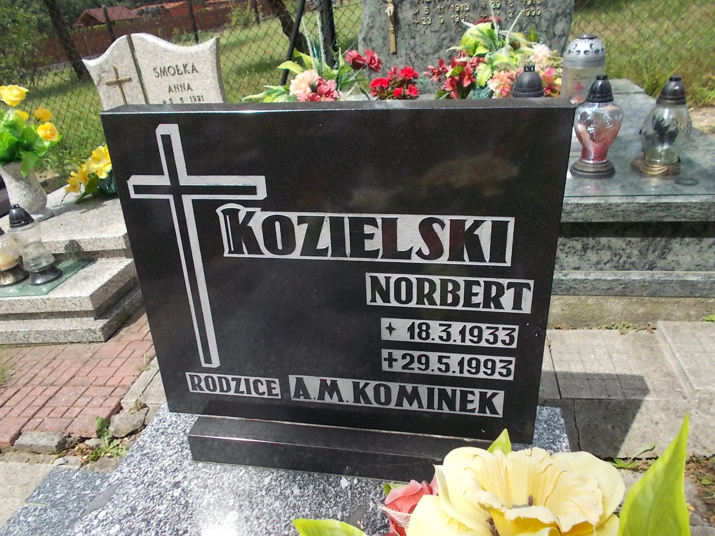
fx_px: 537
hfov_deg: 67.3
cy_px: 268
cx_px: 358
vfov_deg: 53.1
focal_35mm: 26
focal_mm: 4.6
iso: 80
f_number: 8
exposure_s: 1/125
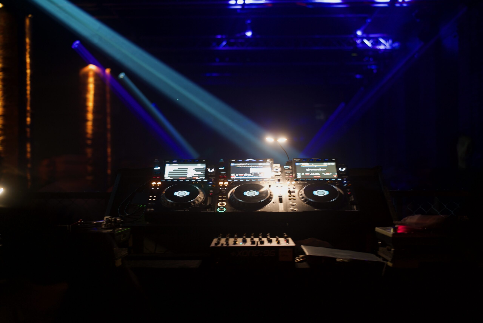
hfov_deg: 39.6
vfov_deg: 27.0
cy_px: 162
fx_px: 671
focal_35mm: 50
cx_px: 242
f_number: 2
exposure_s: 1/2
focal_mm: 50
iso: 160
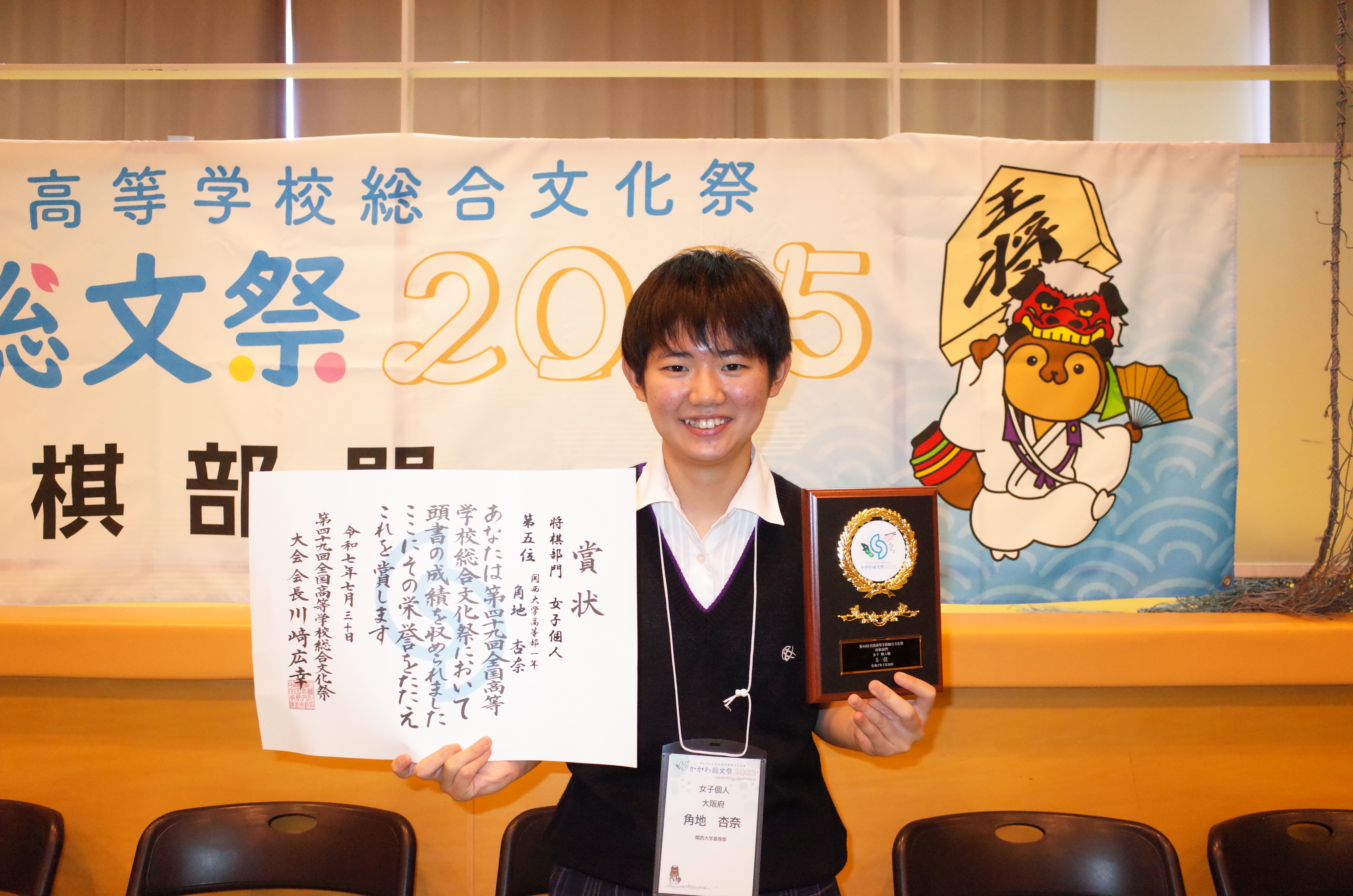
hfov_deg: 65.6
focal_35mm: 28
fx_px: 1050
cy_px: 448
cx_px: 676
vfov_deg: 46.2
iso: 3200
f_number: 3.5
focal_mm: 18.3
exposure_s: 1/125
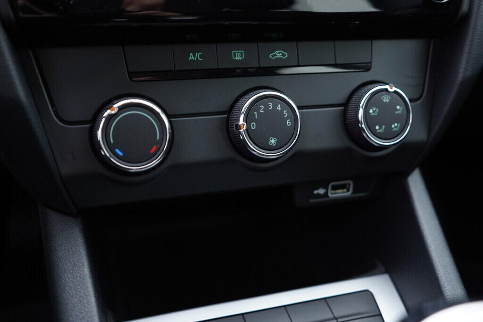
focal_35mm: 36
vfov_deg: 36.9
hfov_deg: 53.1
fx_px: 483
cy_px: 161
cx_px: 242
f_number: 2.8
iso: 320
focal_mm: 24
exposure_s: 1/40
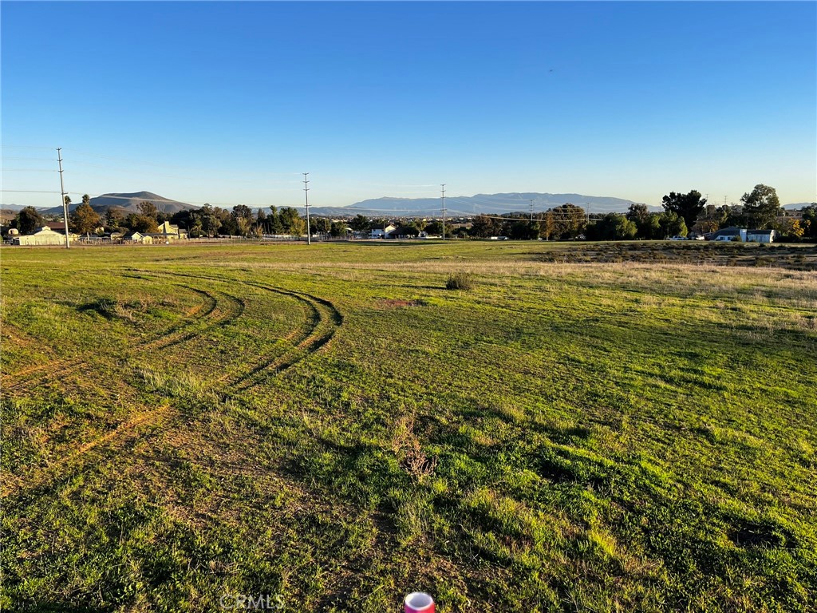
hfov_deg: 67.3
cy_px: 306
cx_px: 408
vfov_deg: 53.1
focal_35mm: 26
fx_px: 614
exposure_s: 1/1140
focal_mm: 5.1
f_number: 1.6
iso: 50
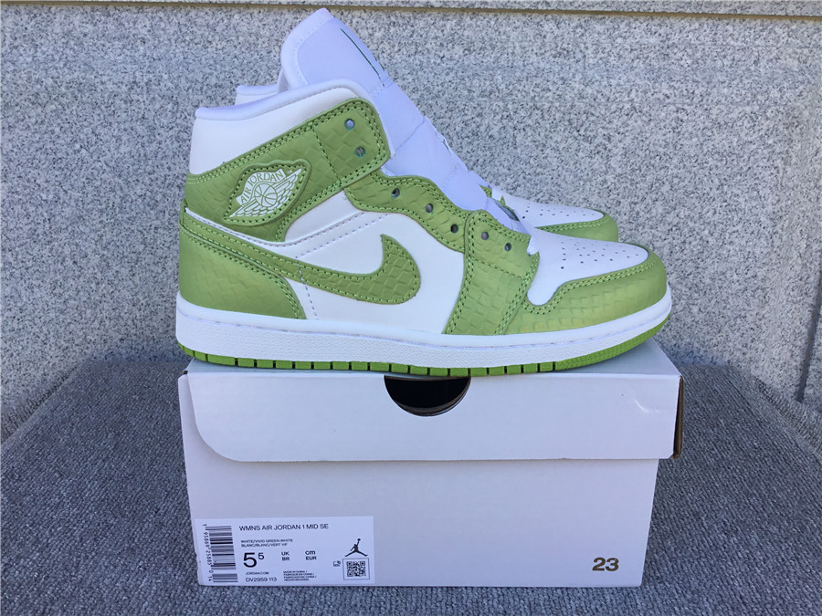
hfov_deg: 58.4
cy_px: 308
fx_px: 736
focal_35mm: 31
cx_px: 411
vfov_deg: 45.4
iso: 25
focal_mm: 3.3
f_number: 2.4
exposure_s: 1/230
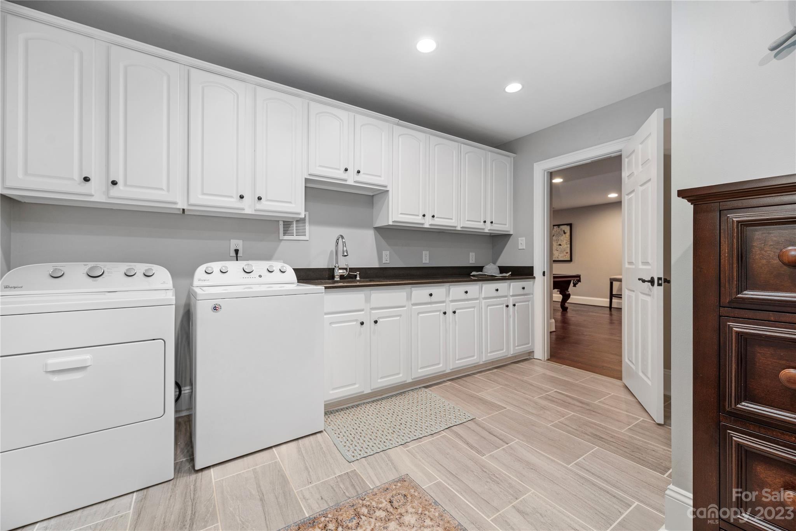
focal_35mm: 14
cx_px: 398
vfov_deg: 81.3
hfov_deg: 104.2
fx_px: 310
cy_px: 266
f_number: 6.3
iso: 320
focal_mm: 14
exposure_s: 1/40
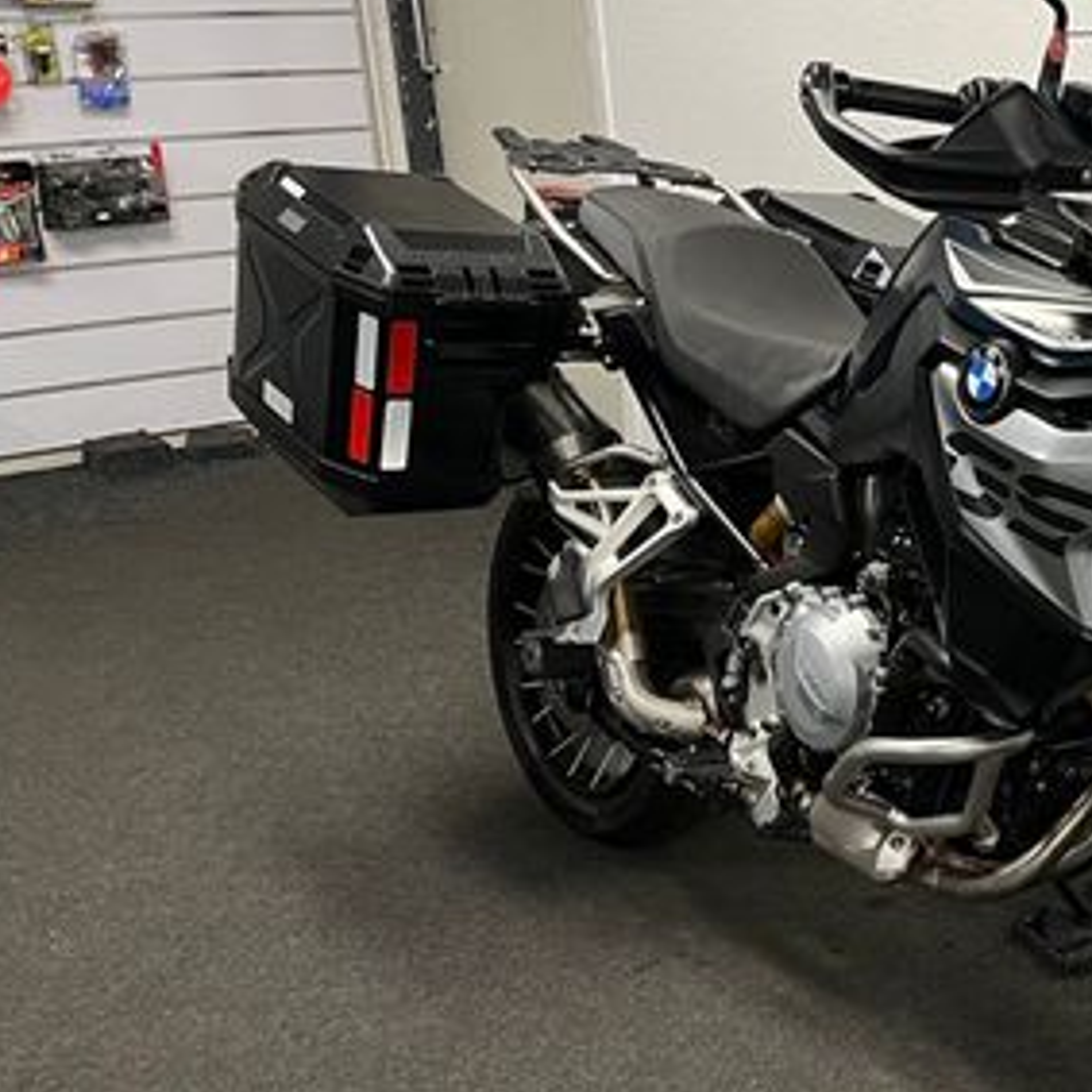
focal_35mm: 52
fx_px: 1856
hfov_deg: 29.7
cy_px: 614
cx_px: 1185
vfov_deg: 32.7
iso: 100
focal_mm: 5.1
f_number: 1.6
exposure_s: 1/50
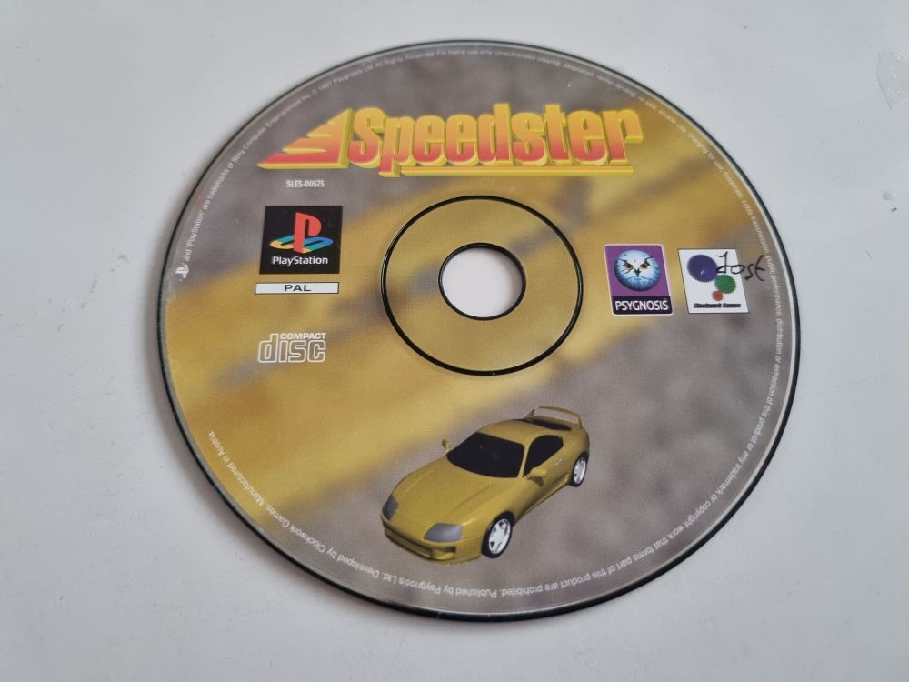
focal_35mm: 26
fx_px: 683
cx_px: 454
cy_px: 341
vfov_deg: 53.1
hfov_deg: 67.3
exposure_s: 1/33
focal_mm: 5.4
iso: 640
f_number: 1.8
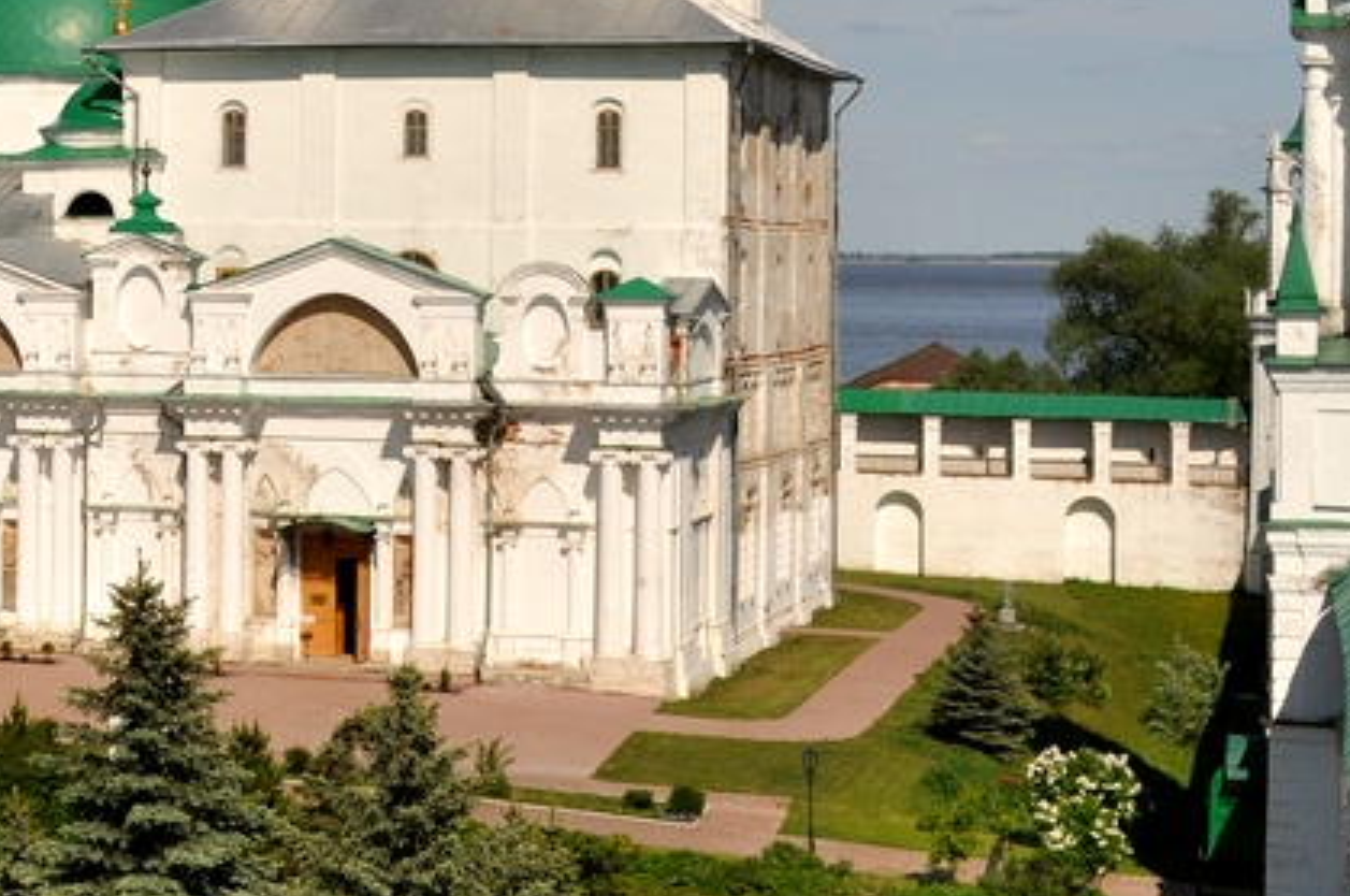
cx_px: -100
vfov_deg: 15.8
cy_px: 263
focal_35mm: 86
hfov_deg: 22.5
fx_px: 3220
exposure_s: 1/1600
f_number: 7.1
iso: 320
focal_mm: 20
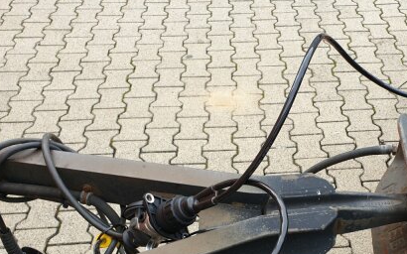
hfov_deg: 45.0
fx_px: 477
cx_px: 293
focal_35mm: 43
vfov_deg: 28.5
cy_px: 234
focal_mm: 4.3
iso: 50
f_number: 2.4
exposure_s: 1/112
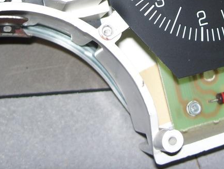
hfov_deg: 22.4
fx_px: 563
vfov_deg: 16.5
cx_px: 136
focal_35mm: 87
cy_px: -16
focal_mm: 7.8
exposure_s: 1/60
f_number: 2.8
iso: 80
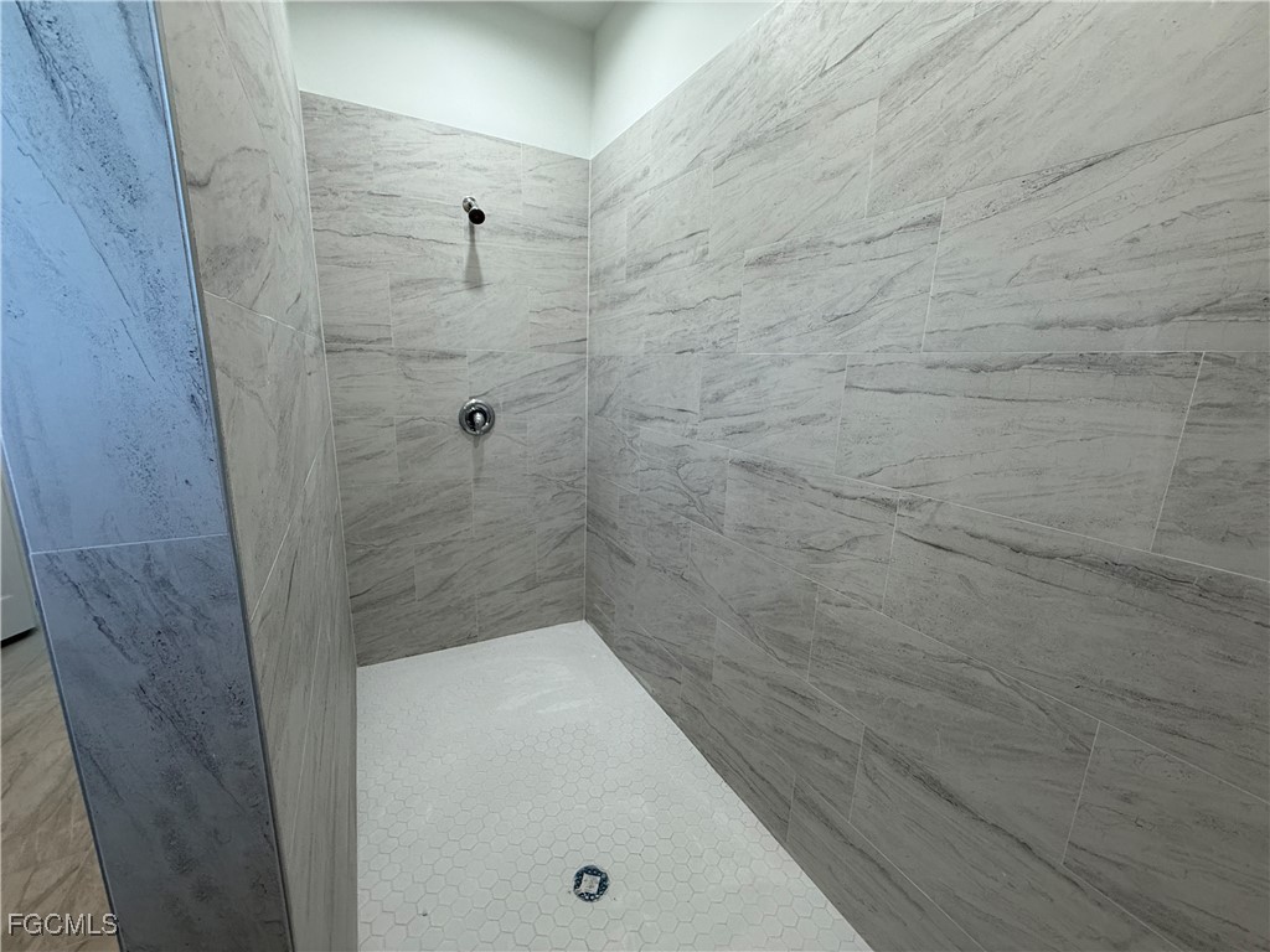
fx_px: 514
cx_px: 635
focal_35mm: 14
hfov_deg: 102.1
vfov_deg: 85.7
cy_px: 476
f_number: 2.2
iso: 125
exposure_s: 1/120
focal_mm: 2.22
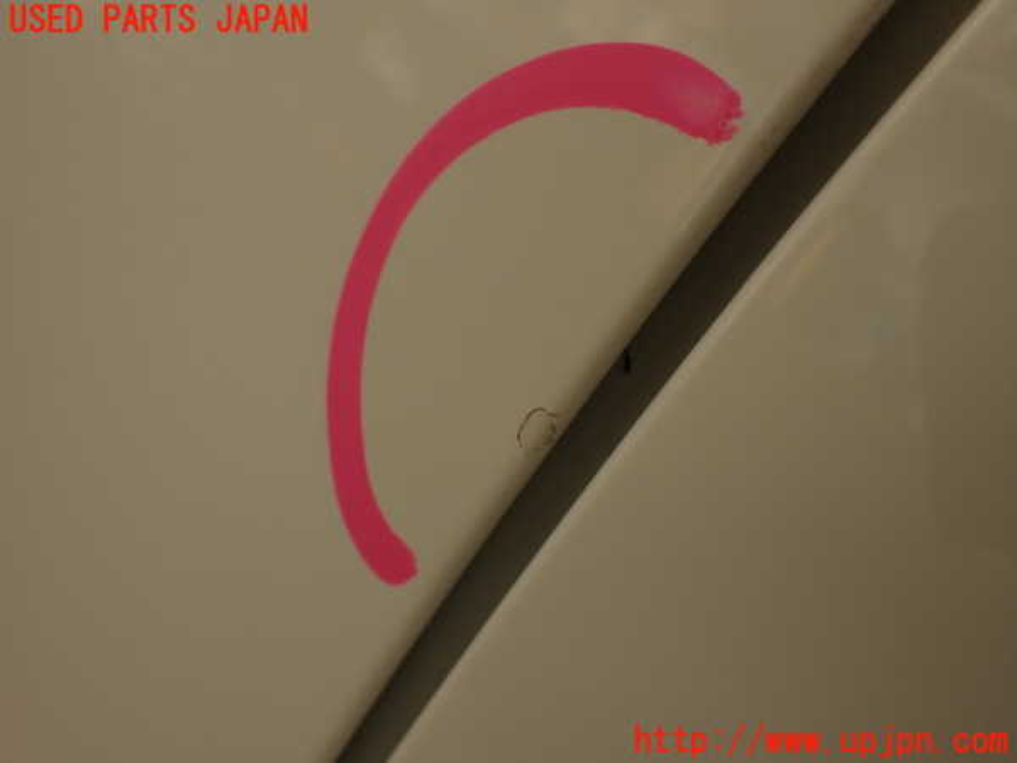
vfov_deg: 39.7
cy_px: 382
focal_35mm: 36
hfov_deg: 51.4
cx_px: 508
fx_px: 1058
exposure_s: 1/80
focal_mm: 6.37
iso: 100
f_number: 2.5
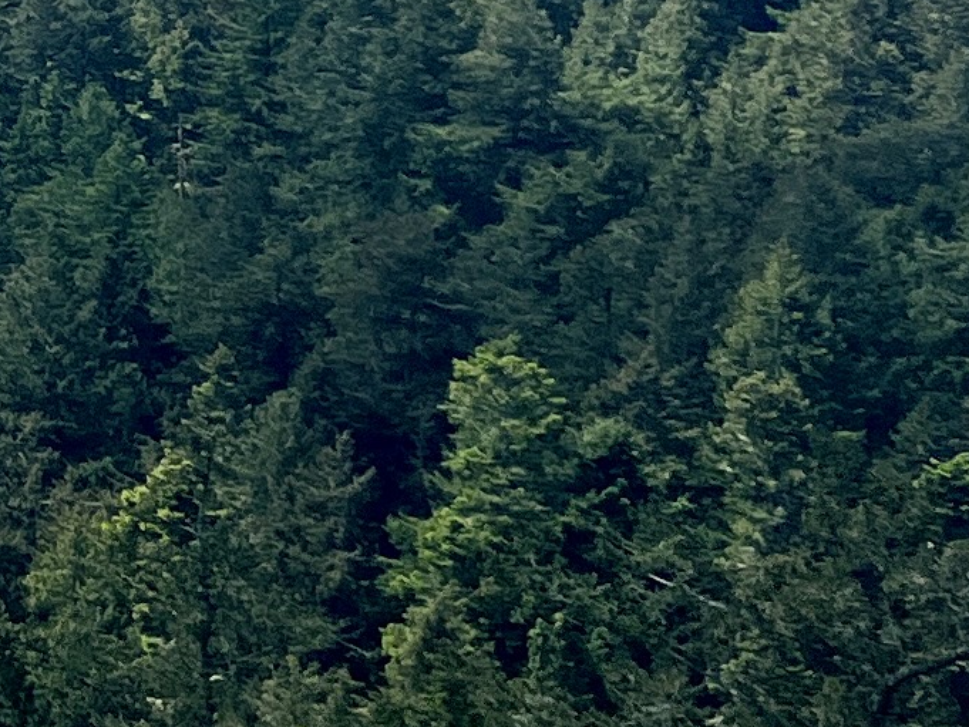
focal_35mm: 154
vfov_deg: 9.4
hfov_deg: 10.4
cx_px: -1599
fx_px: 4312
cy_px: -299
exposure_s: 1/6173
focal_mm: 5.1
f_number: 1.6
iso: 50
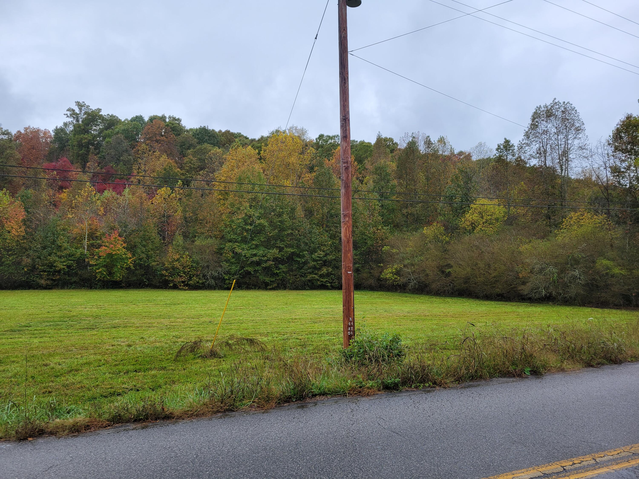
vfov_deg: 53.1
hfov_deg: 67.3
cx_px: 320
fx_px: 480
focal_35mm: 26
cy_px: 240
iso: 40
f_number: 1.8
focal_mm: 5.4
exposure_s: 1/662
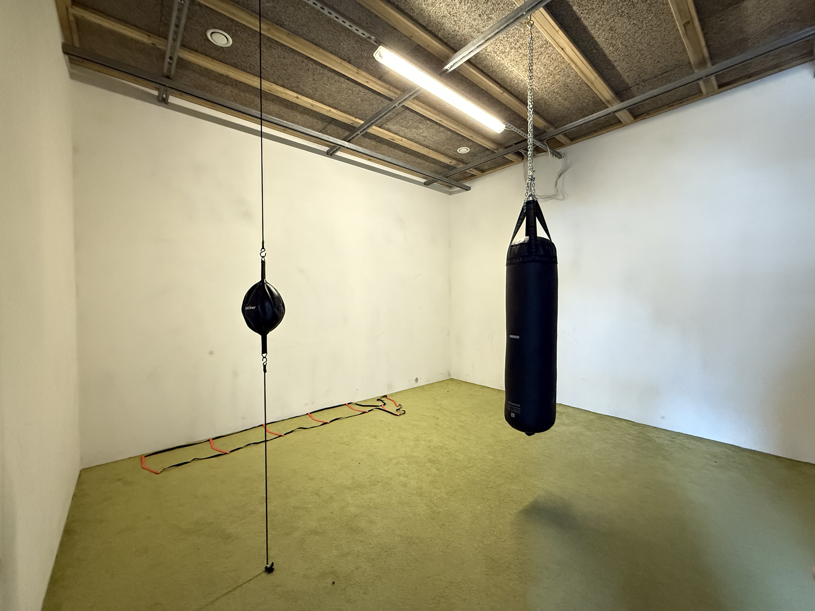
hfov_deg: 102.1
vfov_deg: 85.7
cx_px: 408
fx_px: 330
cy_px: 306
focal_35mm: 14
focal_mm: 2.22
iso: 1000
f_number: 2.2
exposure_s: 1/50
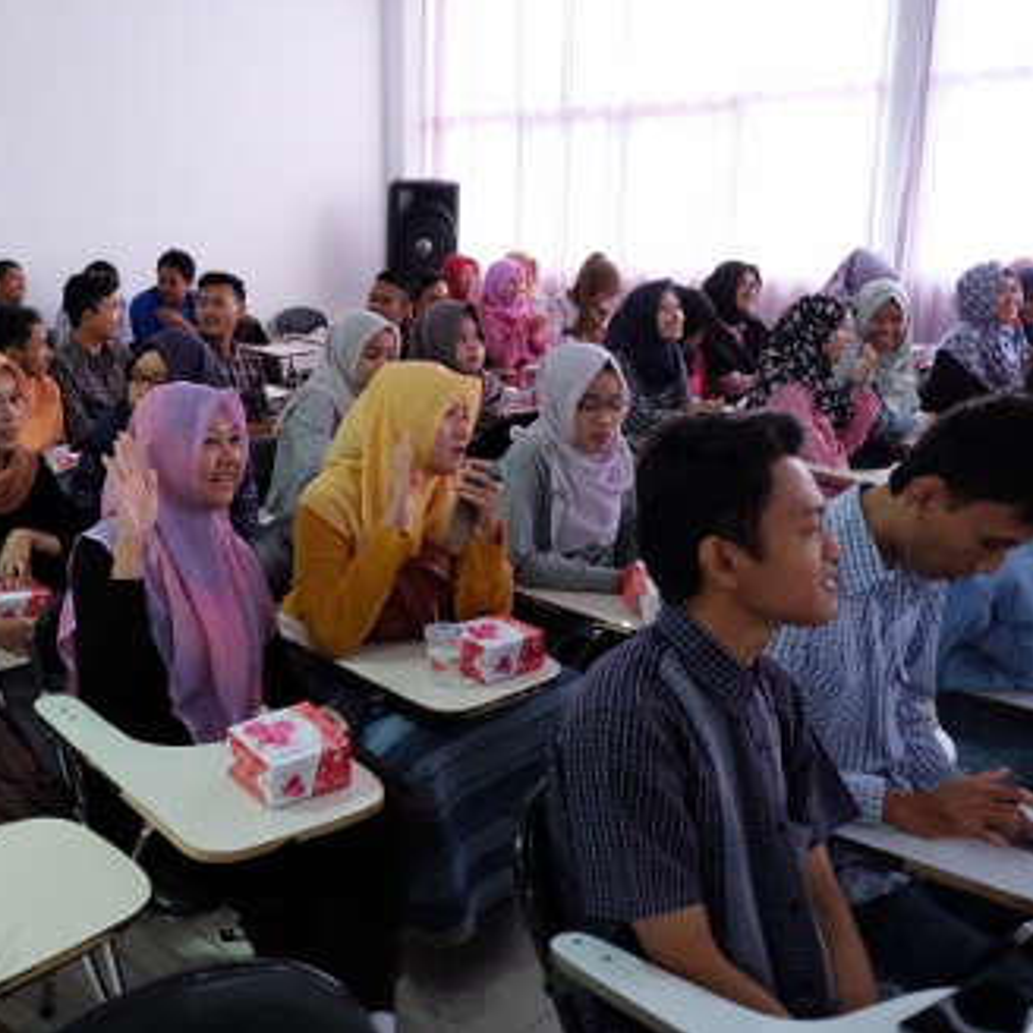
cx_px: 315
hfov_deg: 46.2
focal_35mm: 35
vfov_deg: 47.2
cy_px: 515
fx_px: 1182
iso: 6400
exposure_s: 1/70
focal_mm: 18.2
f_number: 3.6
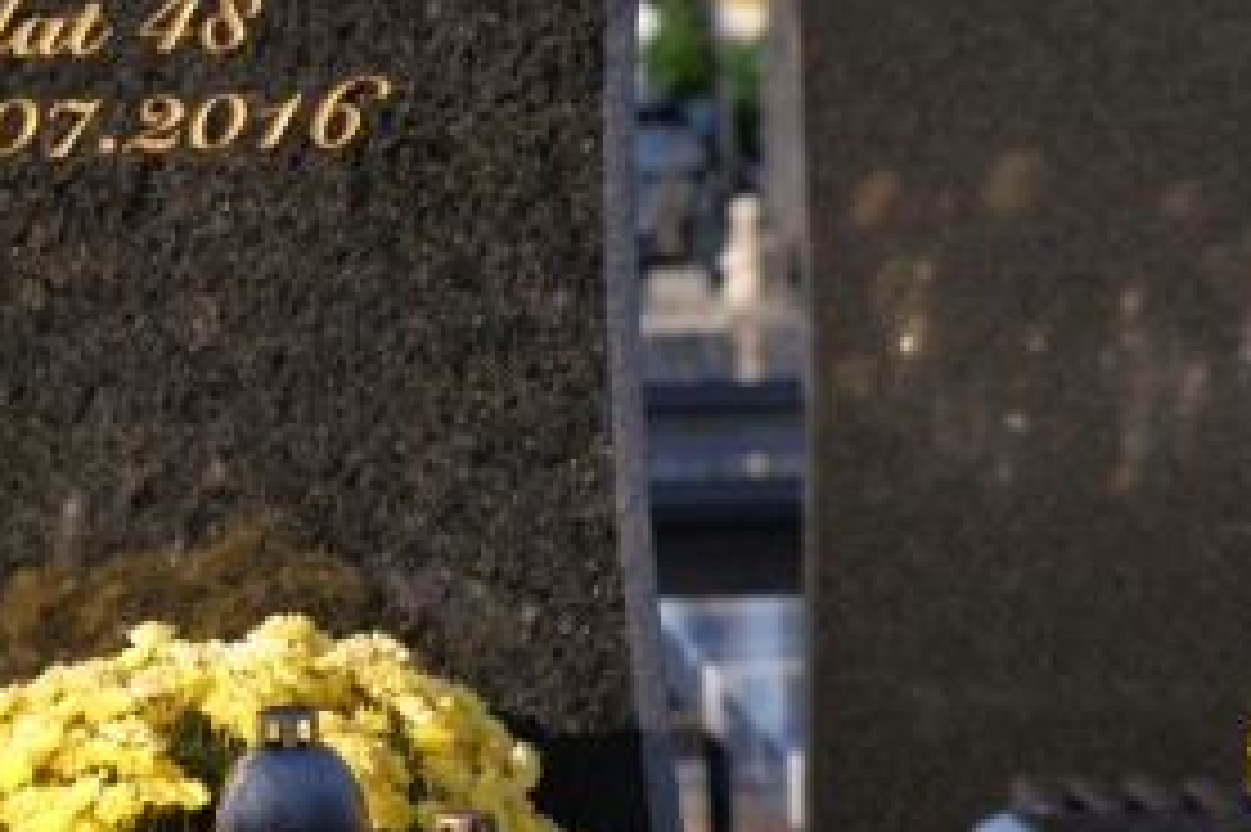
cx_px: -166
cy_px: 13
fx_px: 9585
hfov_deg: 7.4
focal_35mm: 276
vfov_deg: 5.0
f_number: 5.6
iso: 100
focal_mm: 80
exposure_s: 1/320
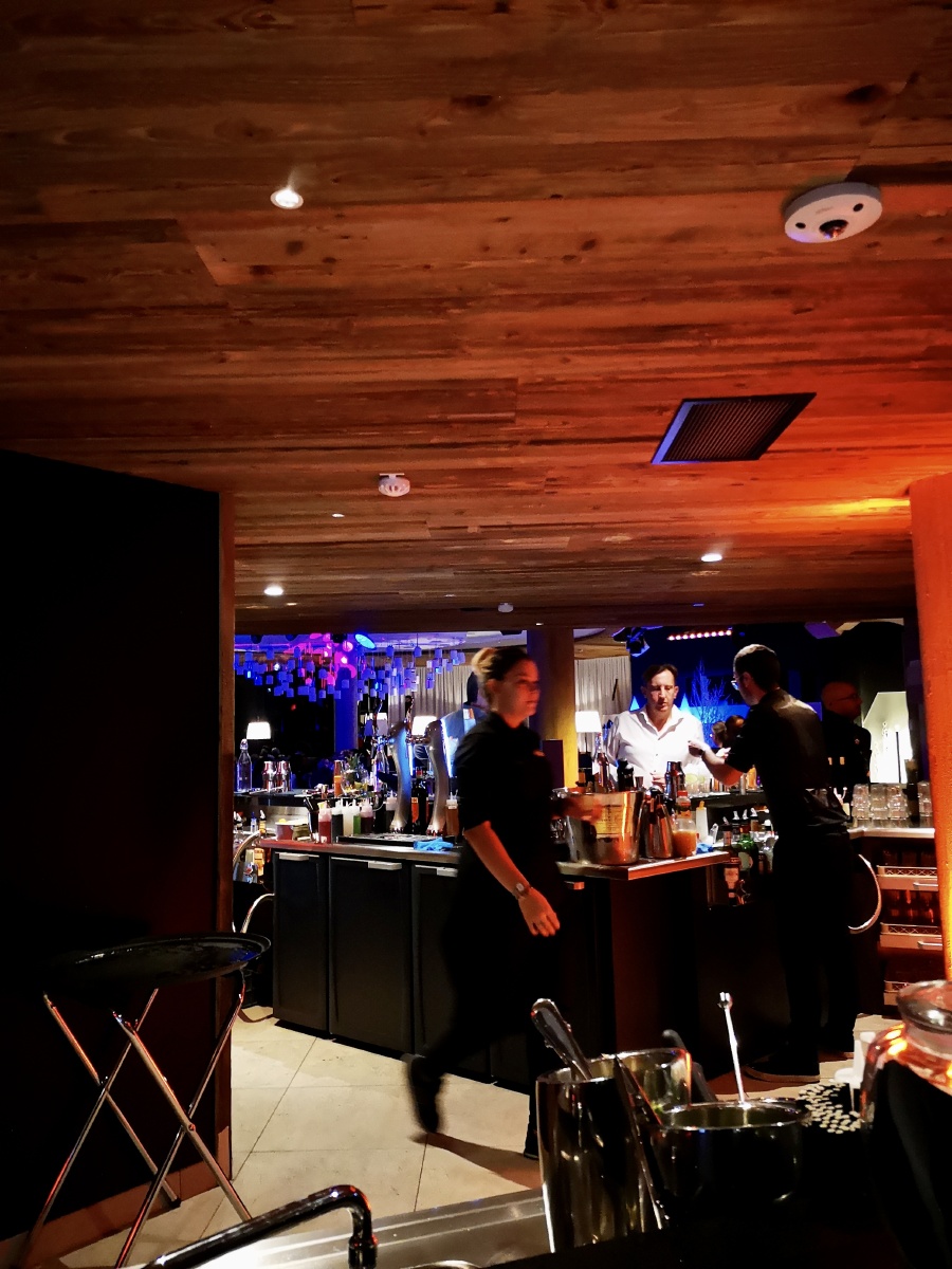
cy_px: 634
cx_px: 476
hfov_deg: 51.4
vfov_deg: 65.3
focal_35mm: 27
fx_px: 990
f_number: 1.8
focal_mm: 3.95
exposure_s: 1/50
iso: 640
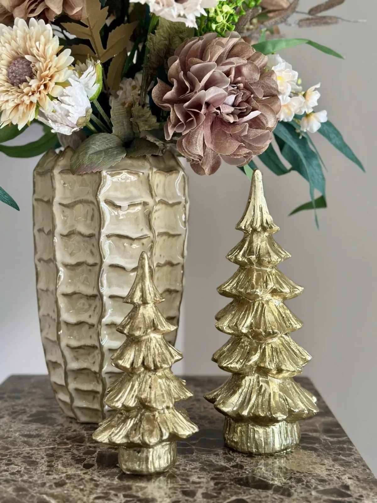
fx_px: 697
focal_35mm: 48
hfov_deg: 30.3
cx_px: 188
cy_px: 252
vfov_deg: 39.7
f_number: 1.78
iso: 125
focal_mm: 6.86
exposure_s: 1/121
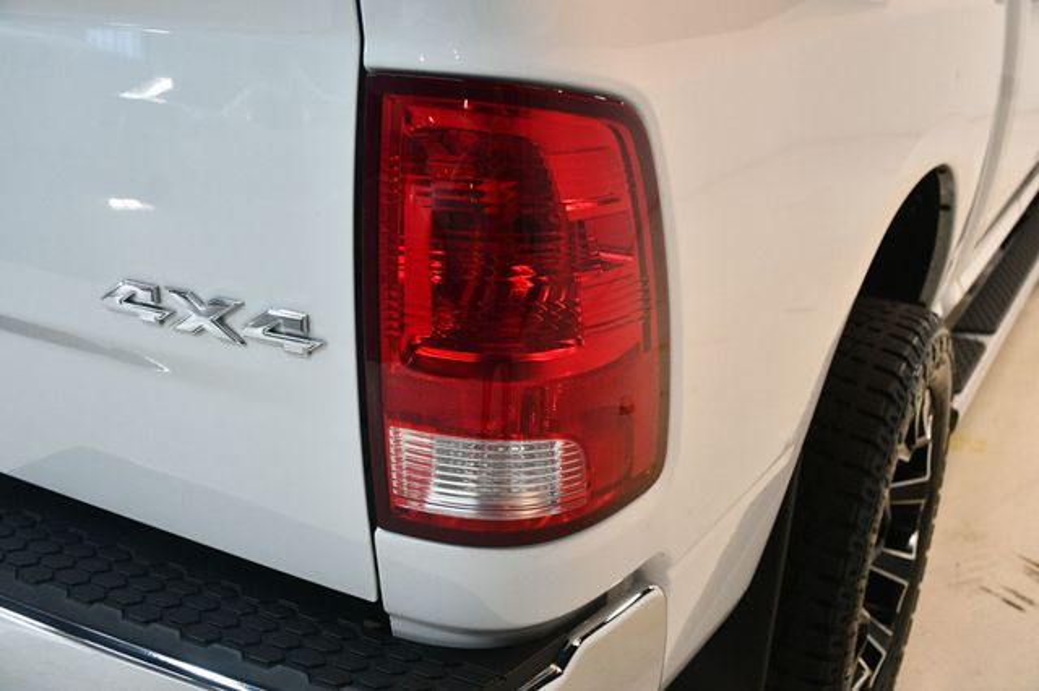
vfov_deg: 34.2
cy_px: 346
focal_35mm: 39
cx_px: 520
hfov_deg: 49.6
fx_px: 1125
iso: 1600
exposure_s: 1/125
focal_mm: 26
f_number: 3.8
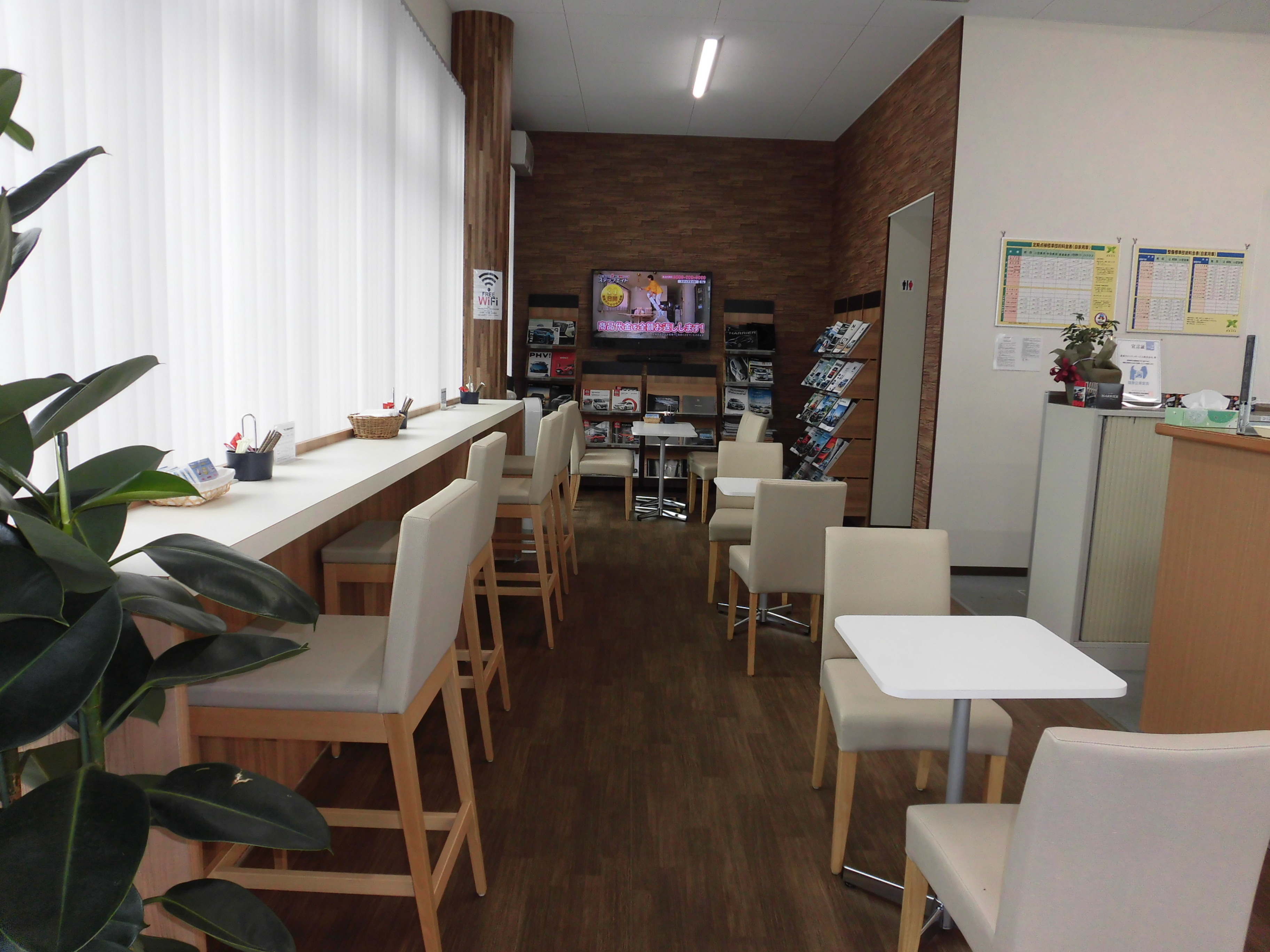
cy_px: 476
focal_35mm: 24
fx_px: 881
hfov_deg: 71.6
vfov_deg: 56.8
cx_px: 635
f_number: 3.1
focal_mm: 4.3
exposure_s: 1/80
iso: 100
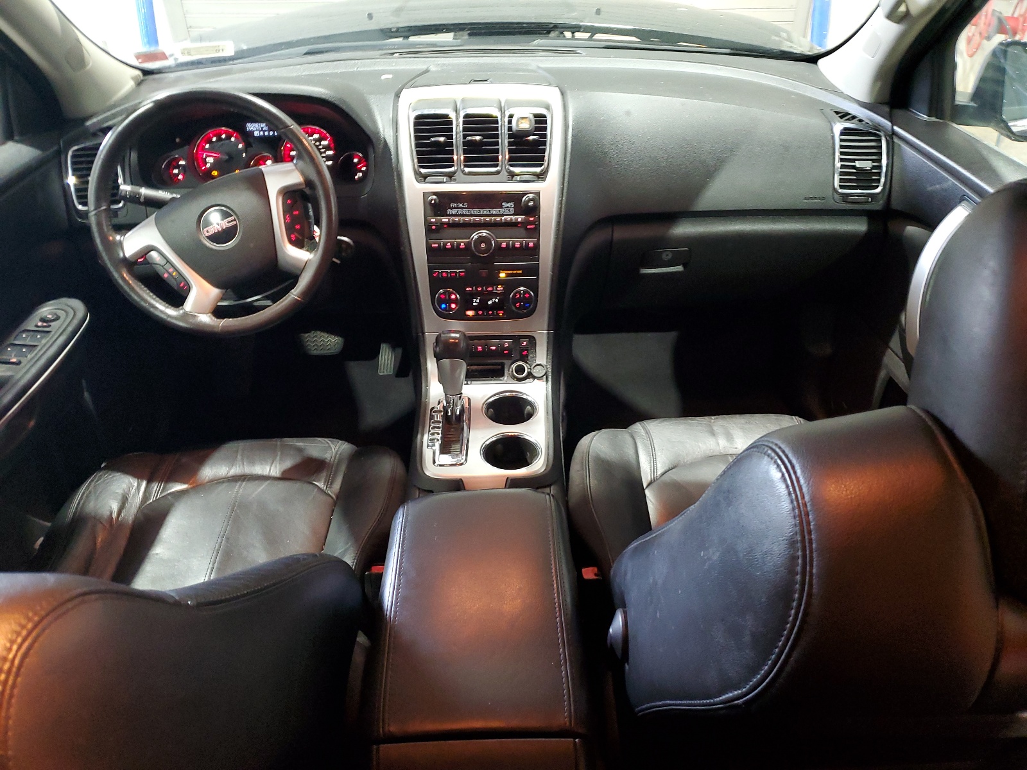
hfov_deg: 67.3
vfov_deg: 53.1
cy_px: 385
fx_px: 771
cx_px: 514
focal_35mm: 26
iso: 282
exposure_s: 1/17
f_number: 1.5
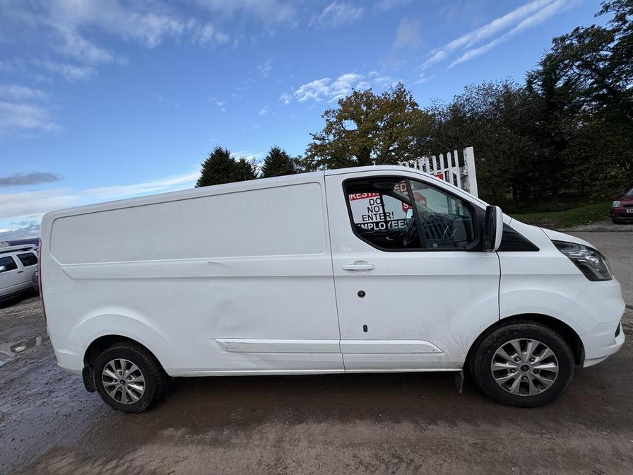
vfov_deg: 85.7
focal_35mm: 14
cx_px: 316
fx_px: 256
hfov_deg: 102.1
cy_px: 238
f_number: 2.2
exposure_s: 1/700
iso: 40
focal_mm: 2.22
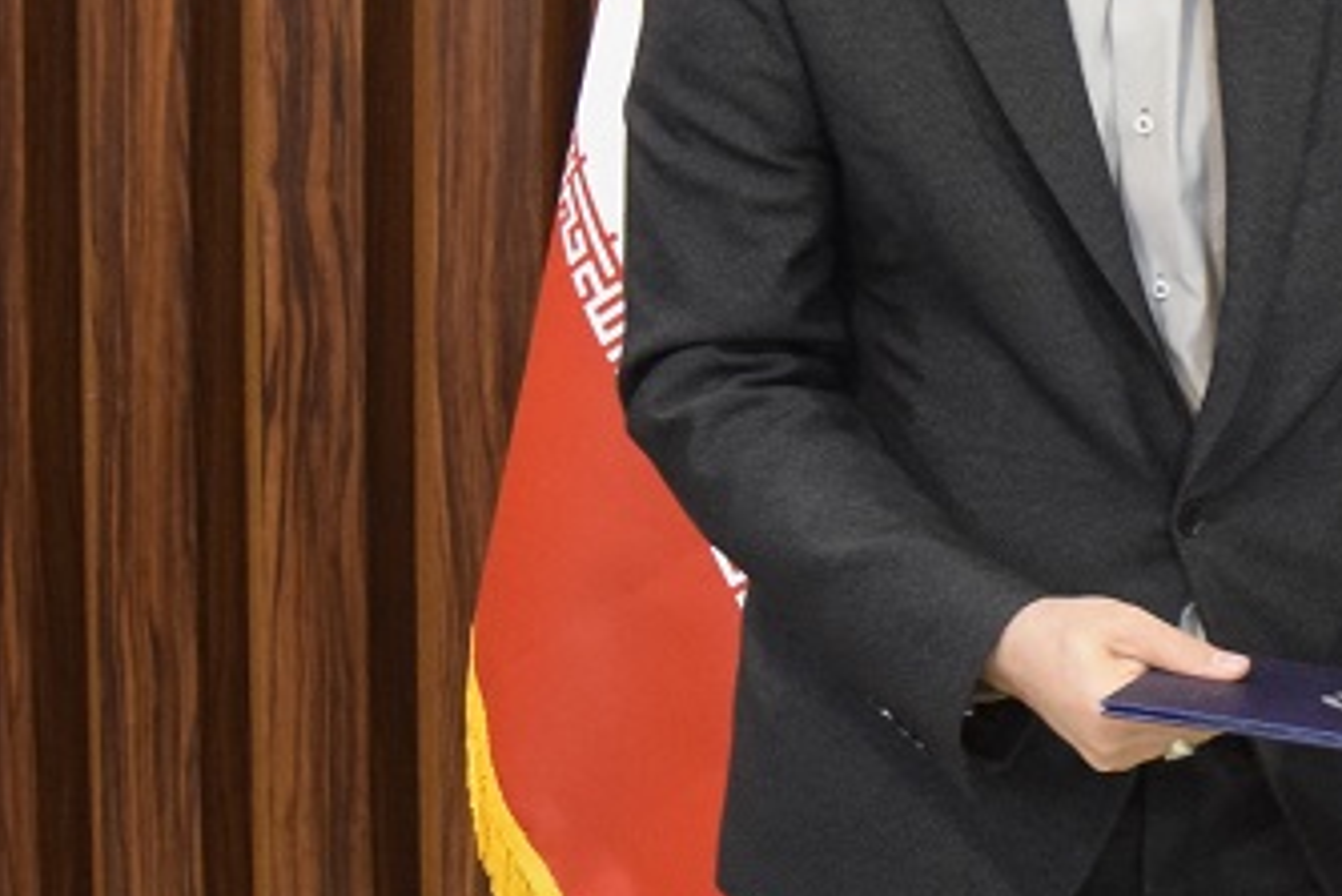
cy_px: 338
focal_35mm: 97
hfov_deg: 19.3
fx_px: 3617
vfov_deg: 14.1
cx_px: 1788
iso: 2500
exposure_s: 1/80
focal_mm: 18
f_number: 4
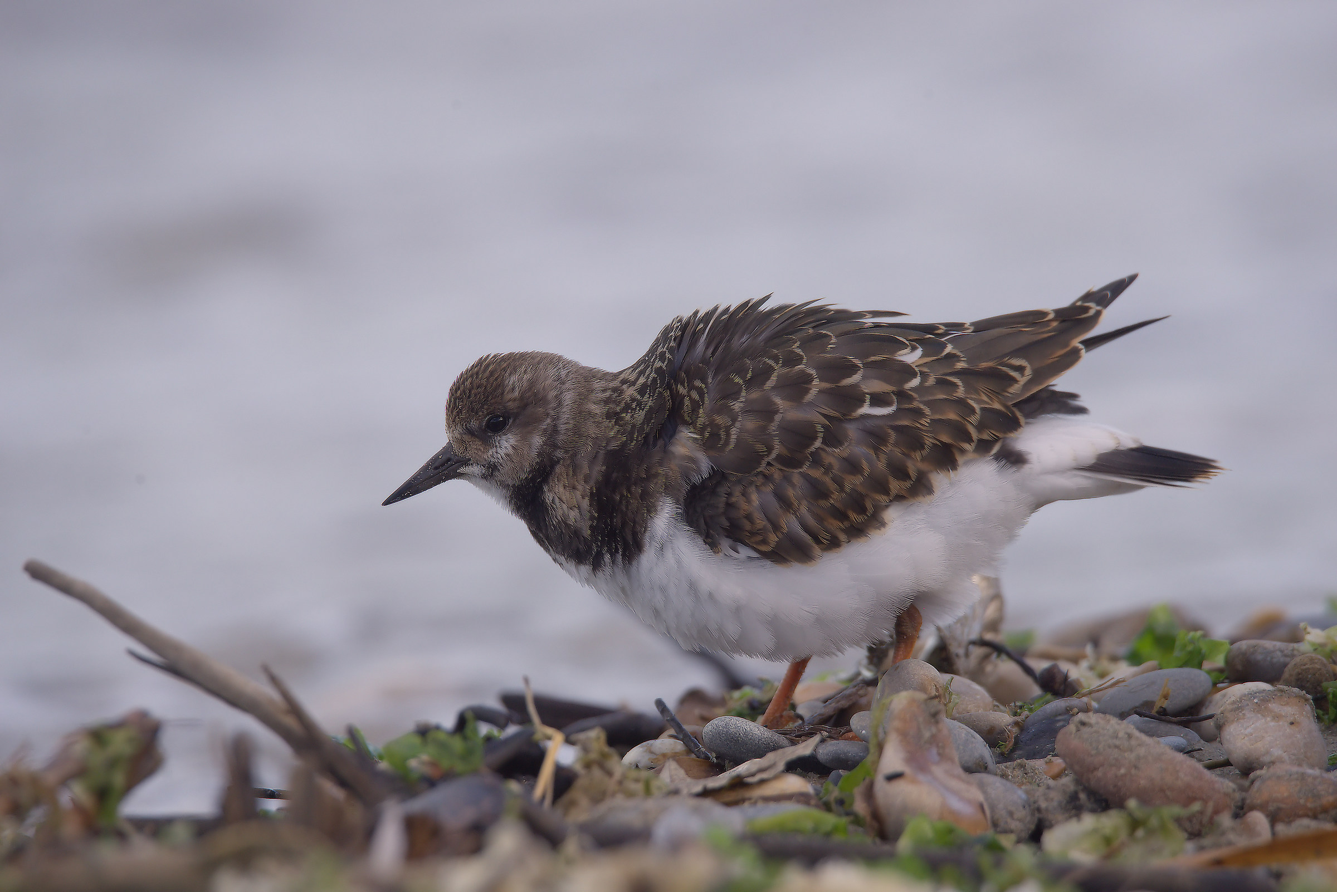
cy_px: 446
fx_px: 22290
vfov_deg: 2.3
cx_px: 668
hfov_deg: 3.4
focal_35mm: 600
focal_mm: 600
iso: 640
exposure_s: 1/800
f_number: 8
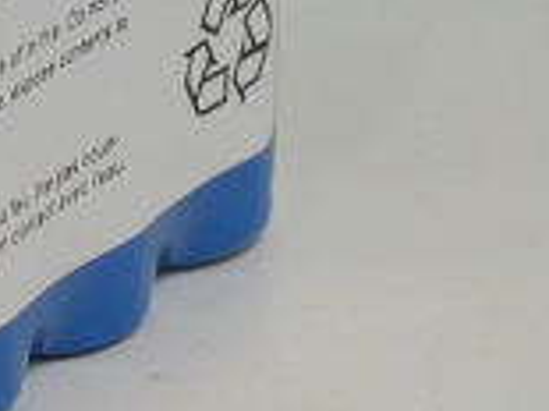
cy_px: -35
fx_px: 6814
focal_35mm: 430
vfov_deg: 3.4
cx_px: -322
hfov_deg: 4.6
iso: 100
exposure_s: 1/30
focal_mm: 10.4
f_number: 3.2
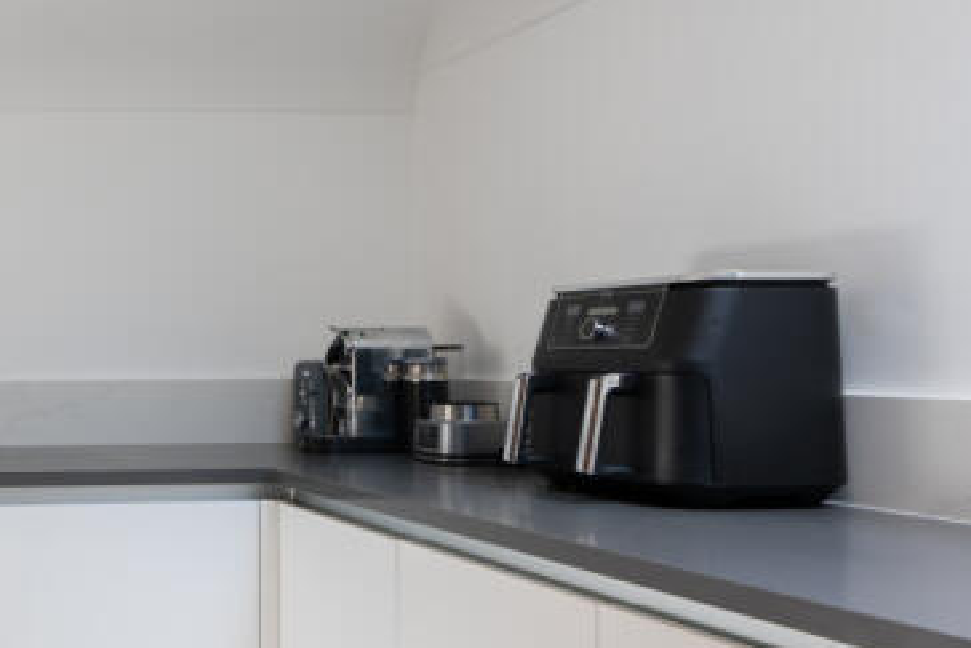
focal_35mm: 45
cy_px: 351
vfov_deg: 29.9
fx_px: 1214
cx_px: -149
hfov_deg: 35.7
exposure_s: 1/25
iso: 400
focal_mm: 16
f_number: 11
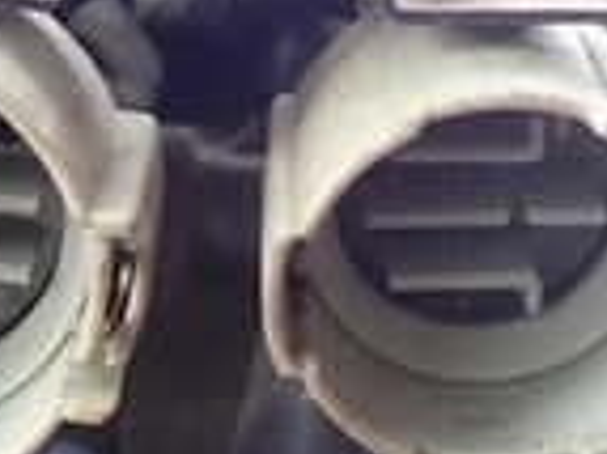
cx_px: 187
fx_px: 1840
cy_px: -4
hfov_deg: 18.7
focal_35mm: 105
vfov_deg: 13.9
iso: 100
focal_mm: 4.5
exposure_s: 1/60
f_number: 2
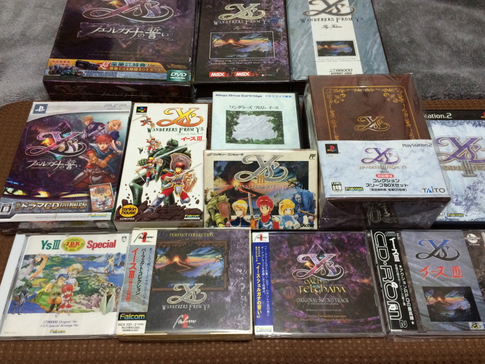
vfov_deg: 45.5
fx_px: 434
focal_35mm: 31
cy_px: 177
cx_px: 249
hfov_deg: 58.3
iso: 250
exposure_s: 1/30
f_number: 2.2
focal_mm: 4.12
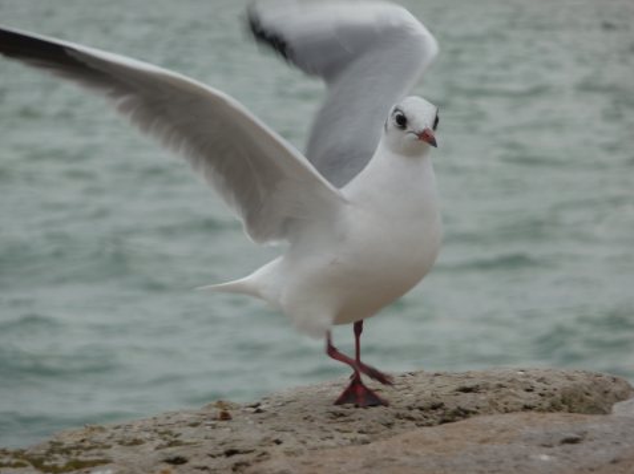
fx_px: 5161
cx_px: 318
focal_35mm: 282
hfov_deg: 7.0
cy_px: 238
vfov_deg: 5.3
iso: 100
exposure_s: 1/160
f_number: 4.9
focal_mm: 47
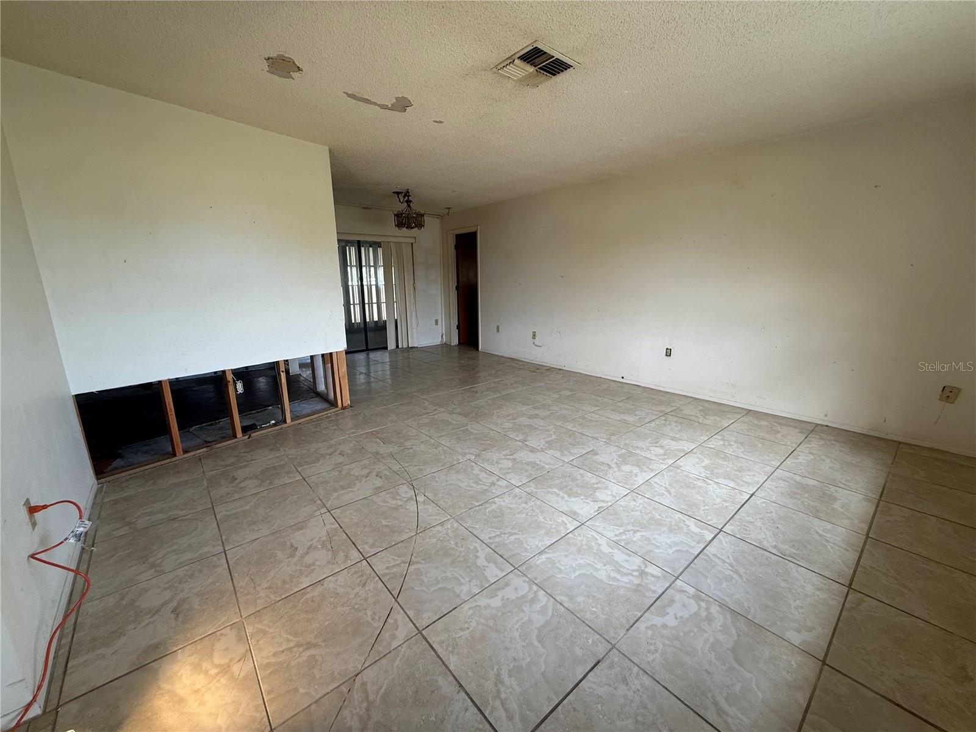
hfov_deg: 102.1
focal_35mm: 14
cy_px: 366
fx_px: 395
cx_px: 488
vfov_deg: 85.7
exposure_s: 1/120
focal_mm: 2.22
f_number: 2.2
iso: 50
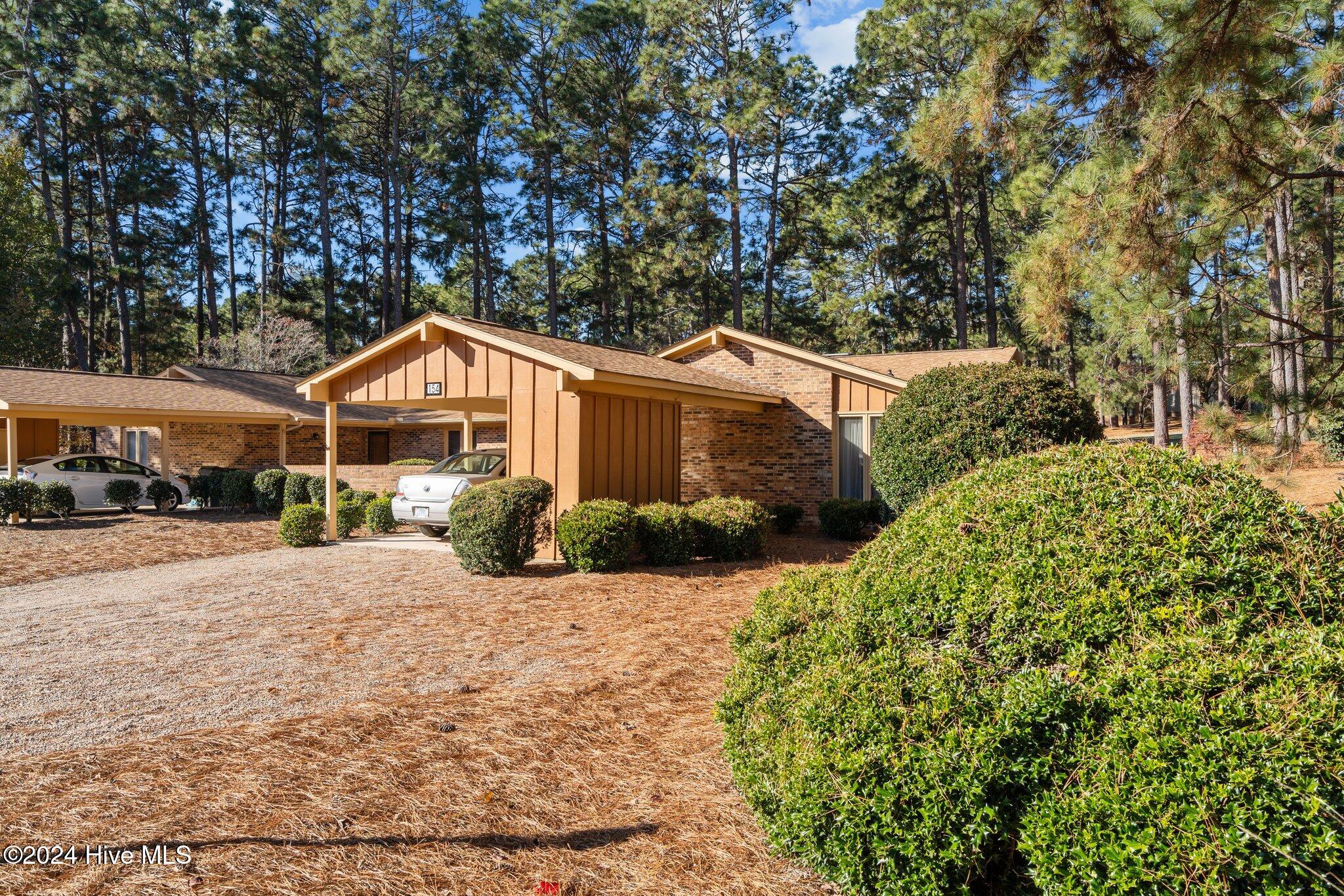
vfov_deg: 51.3
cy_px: 448
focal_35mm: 25
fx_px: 933
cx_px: 672
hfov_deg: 71.5
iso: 100
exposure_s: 1/125
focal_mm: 25
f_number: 8
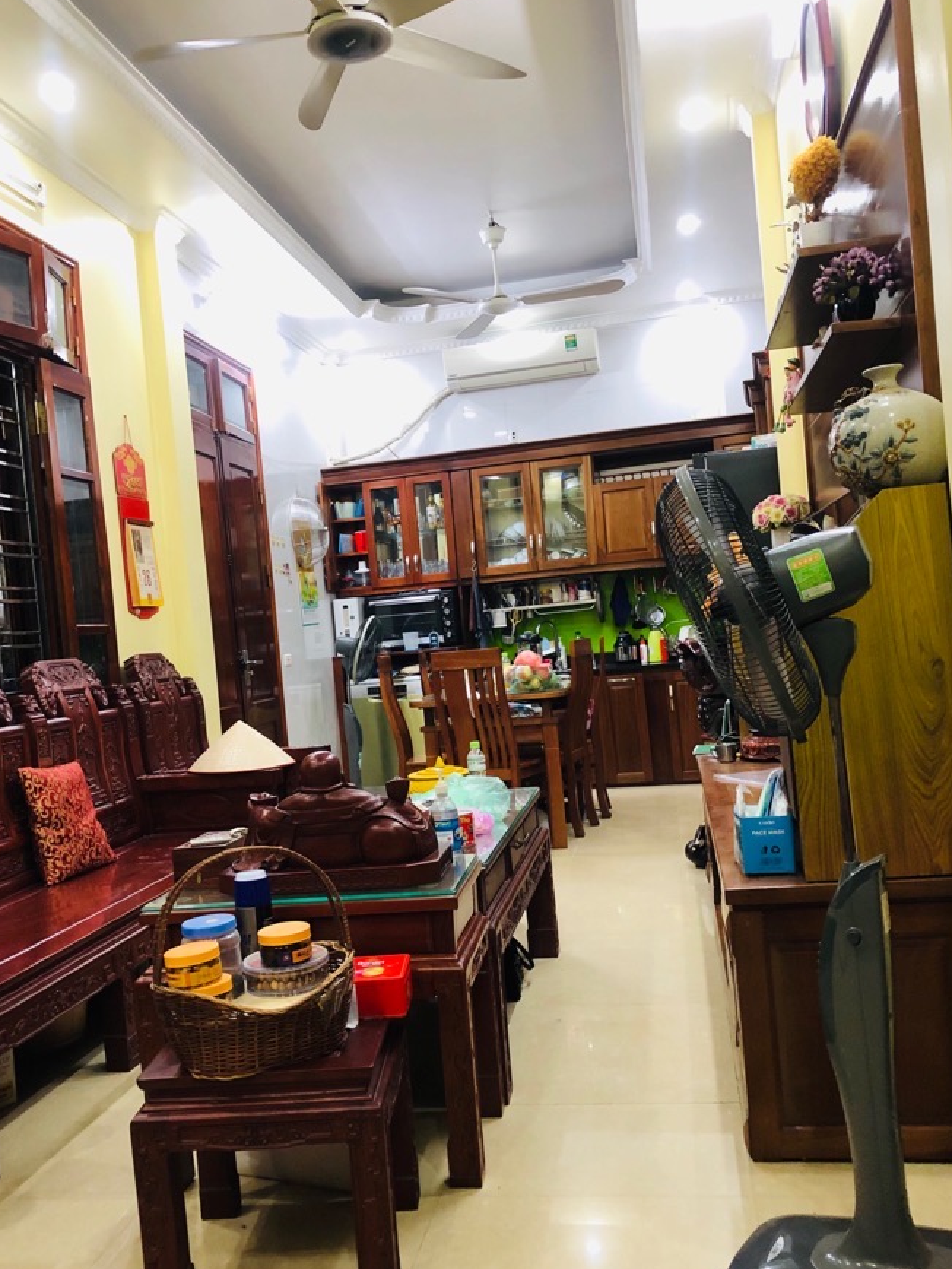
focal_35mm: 33
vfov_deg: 55.3
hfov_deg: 42.9
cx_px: 421
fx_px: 1210
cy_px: 682
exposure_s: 1/17
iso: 64
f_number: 1.8
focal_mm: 3.99
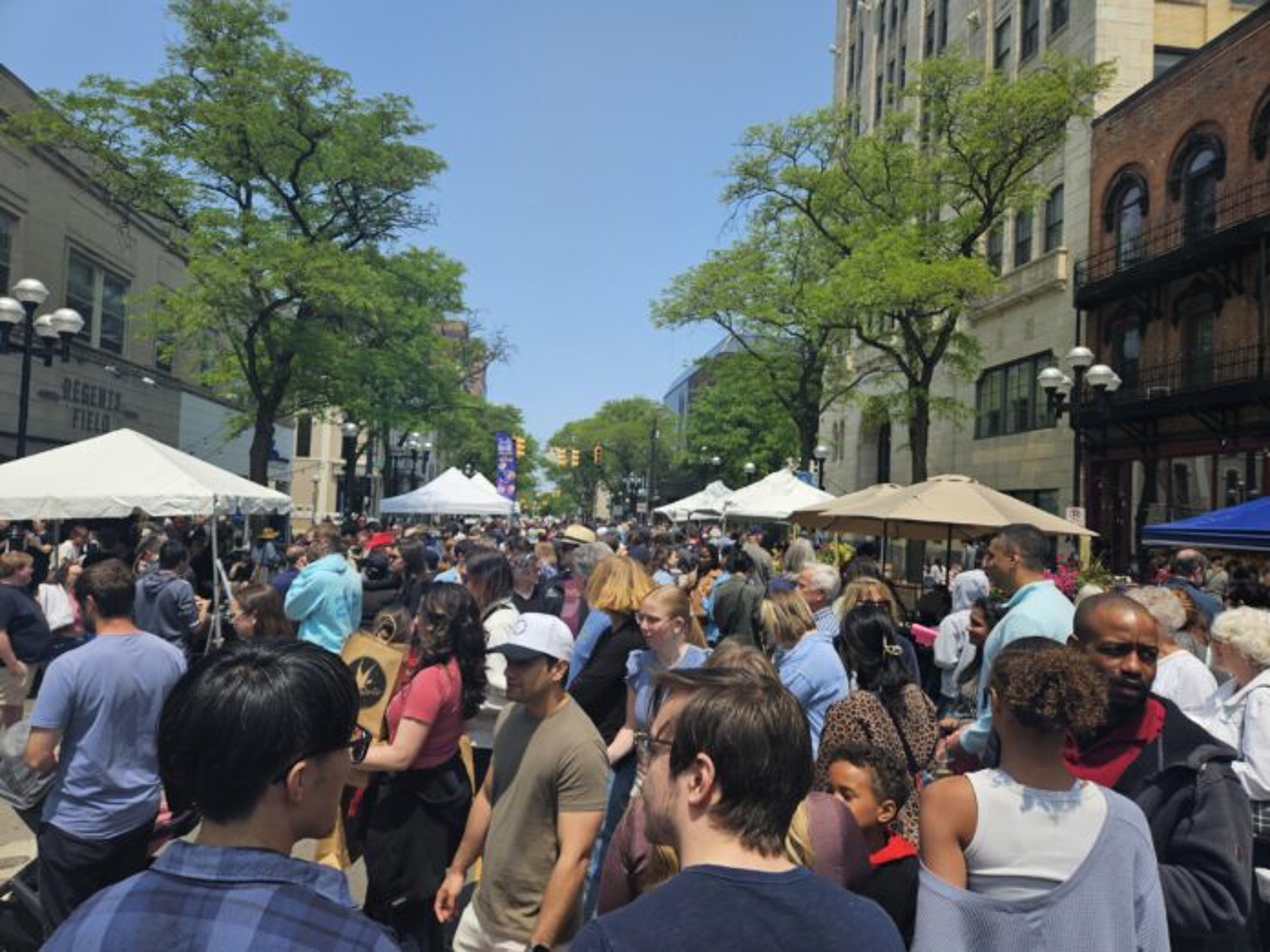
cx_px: 635
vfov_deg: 58.9
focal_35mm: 23
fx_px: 844
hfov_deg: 73.9
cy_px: 476
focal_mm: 5.4
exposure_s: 1/2308
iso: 25
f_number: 1.8
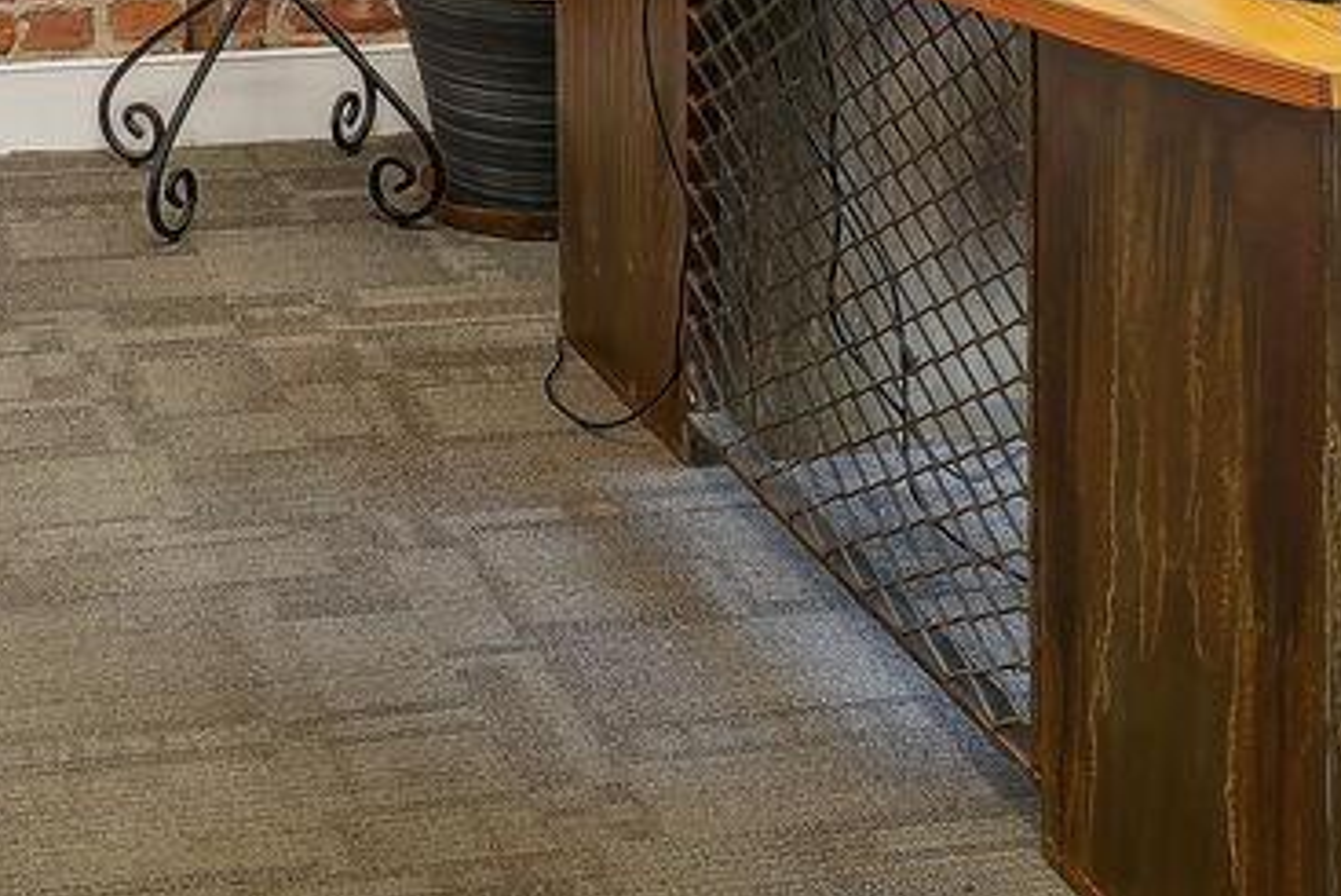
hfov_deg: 24.4
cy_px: -596
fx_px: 2981
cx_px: 73
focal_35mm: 80
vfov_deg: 15.3
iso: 200
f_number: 8
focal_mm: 17
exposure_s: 1/3.33
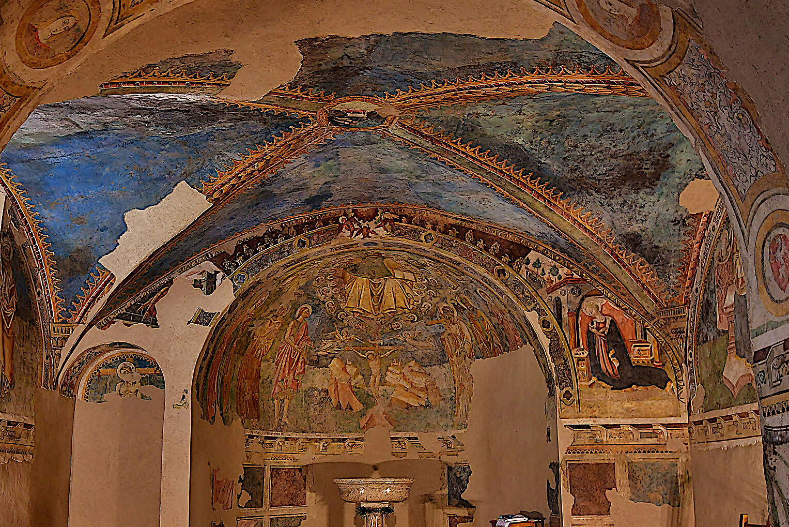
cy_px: 346
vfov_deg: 39.6
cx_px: 347
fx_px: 723
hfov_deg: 57.0
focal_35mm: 33
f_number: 2.5
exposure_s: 1/25
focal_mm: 14
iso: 800
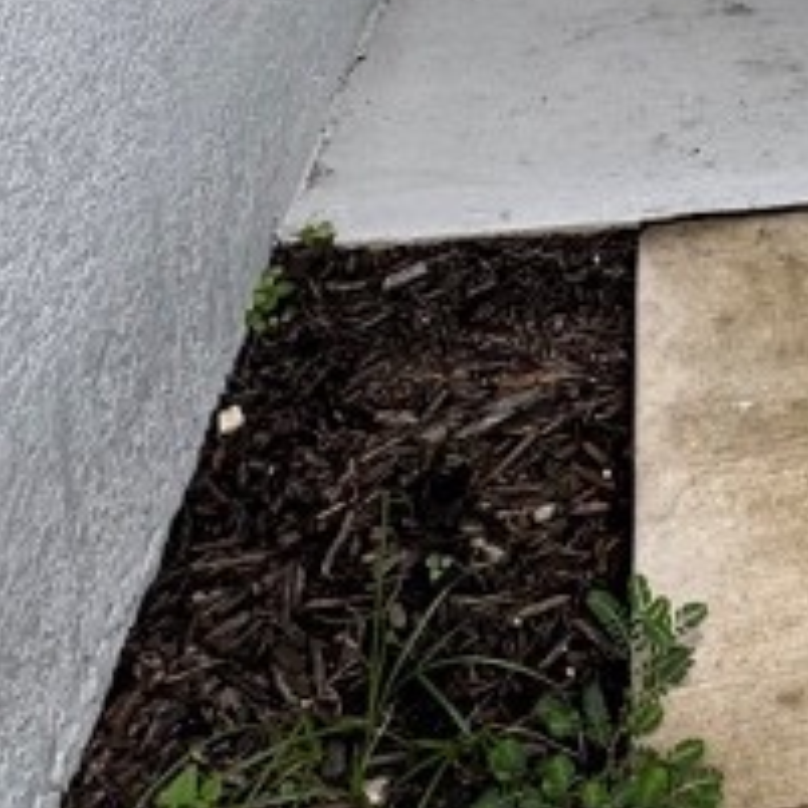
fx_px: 1664
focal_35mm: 63
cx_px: 1073
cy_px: -450
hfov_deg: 23.8
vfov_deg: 22.0
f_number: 2.2
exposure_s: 1/219
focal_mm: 2.22
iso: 40
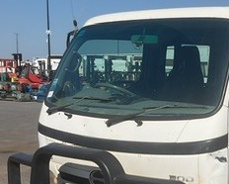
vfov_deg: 19.5
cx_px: 246
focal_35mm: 78
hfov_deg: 23.1
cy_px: 144
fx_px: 529
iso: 16
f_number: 1.8
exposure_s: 1/3534
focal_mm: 3
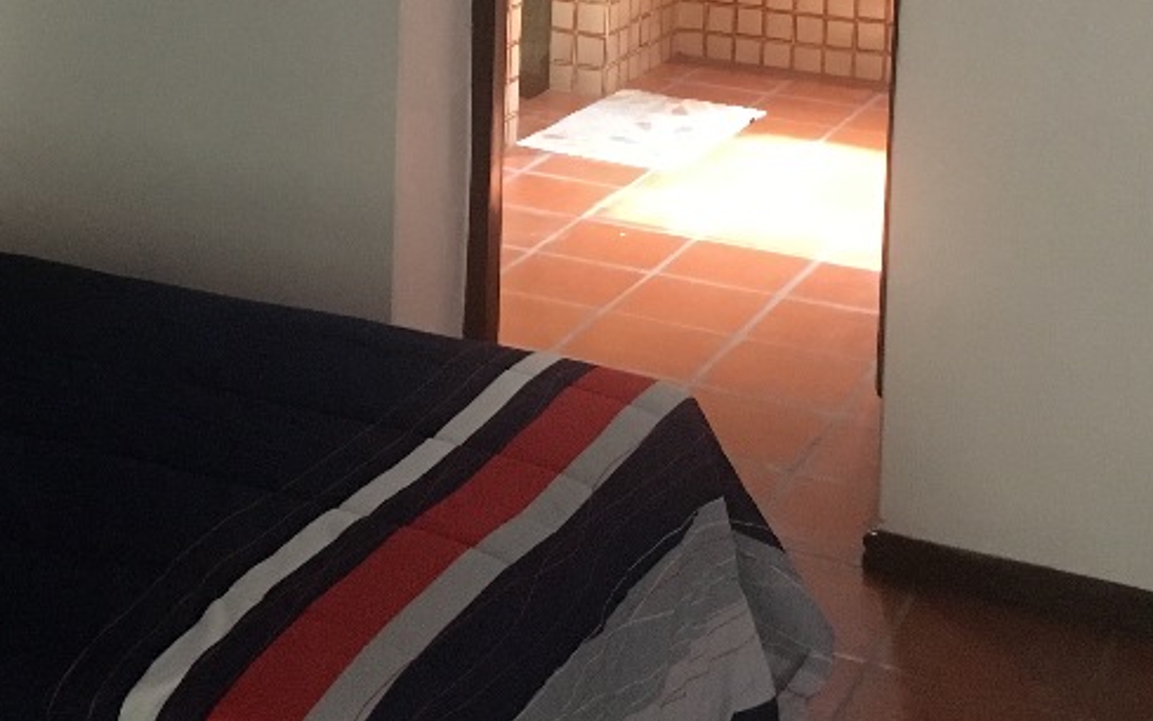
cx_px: 429
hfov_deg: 30.5
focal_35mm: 67
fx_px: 2106
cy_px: -205
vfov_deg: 18.2
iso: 250
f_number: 2.2
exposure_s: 1/15
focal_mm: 4.15
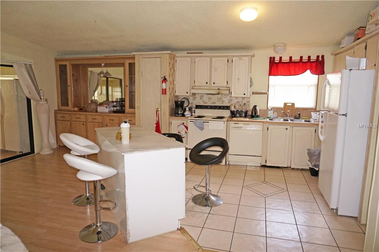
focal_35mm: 24
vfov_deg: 53.0
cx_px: 190
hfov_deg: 73.8
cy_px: 126
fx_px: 252
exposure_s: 1/160
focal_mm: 16
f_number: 4
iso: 640
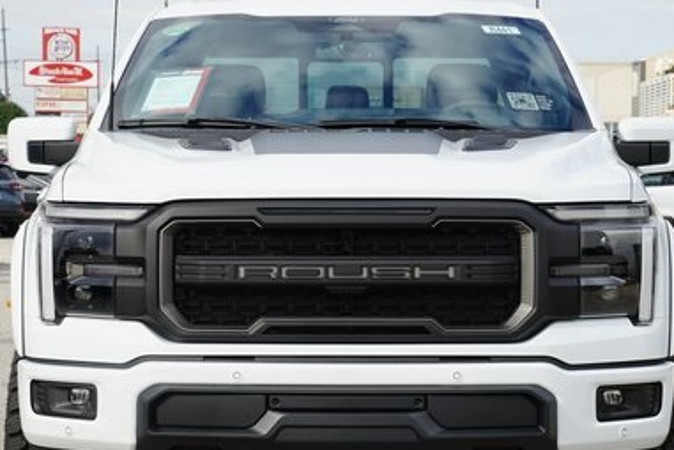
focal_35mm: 126
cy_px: 265
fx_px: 2359
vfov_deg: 10.9
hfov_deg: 16.3
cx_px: 338
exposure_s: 1/100
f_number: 10
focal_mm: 75
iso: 100
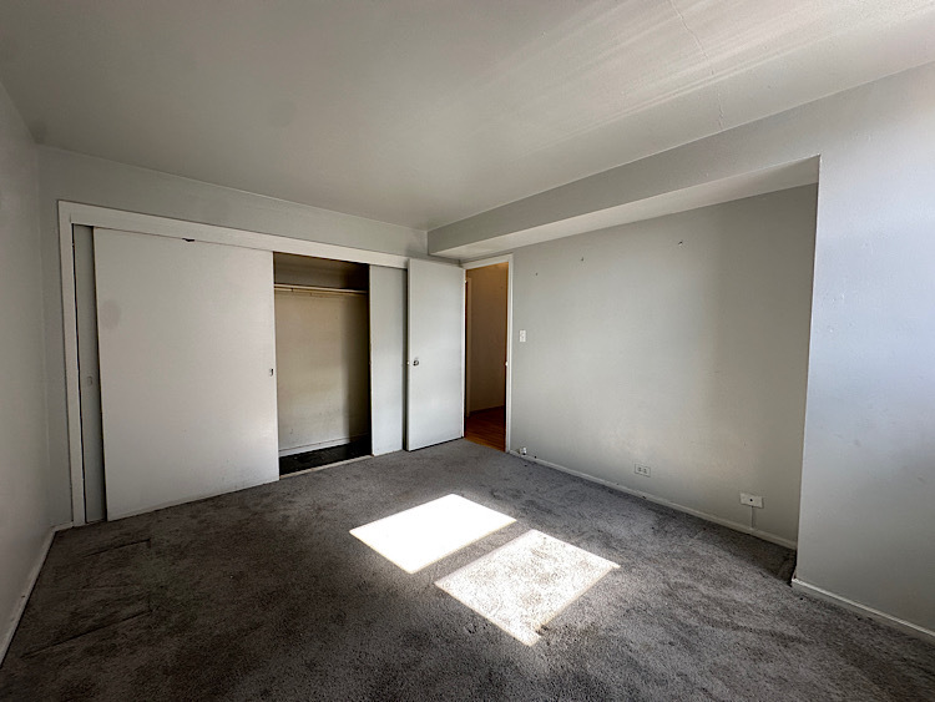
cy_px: 351
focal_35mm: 14
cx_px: 468
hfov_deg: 102.0
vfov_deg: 85.7
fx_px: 378
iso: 80
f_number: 2.2
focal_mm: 2.22
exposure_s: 1/99
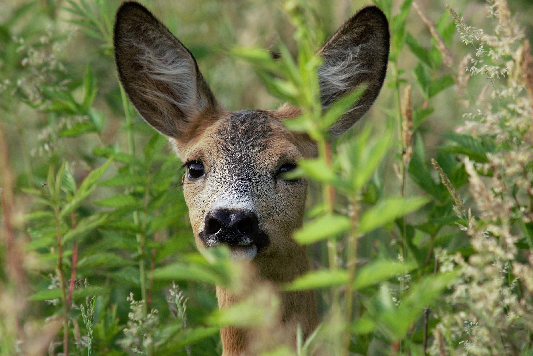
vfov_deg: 2.2
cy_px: 178
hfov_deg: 3.3
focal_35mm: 630
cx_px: 266
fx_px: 9327
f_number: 7.1
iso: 1250
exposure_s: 1/640
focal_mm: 420
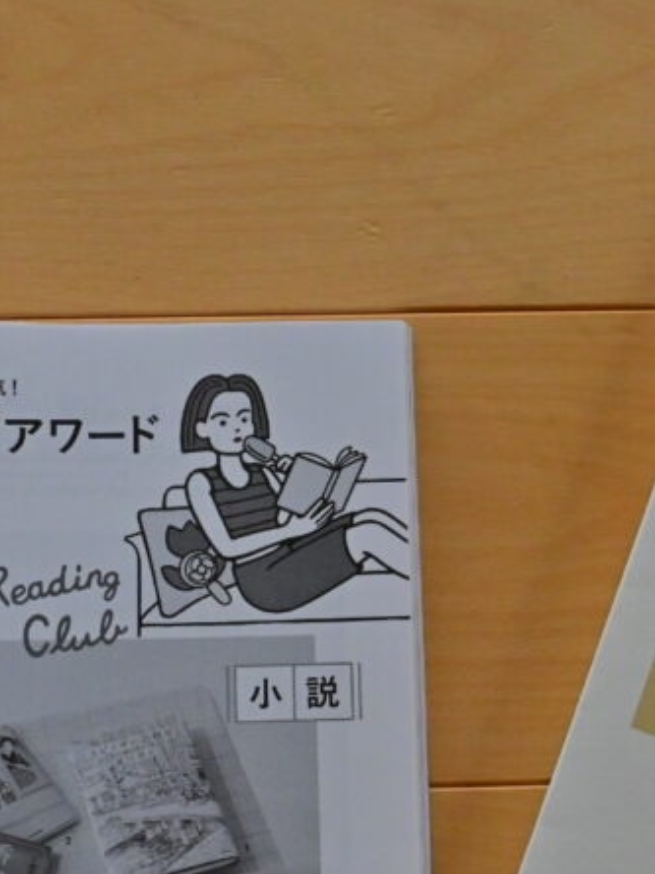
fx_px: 2097
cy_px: 639
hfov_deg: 17.7
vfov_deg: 23.3
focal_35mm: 83
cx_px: 403
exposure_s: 1/400
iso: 1250
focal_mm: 25
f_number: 8
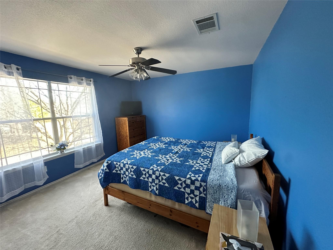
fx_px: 135
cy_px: 125
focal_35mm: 14
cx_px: 166
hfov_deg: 102.1
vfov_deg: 85.7
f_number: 2.2
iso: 1000
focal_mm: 2.22
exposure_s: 1/60
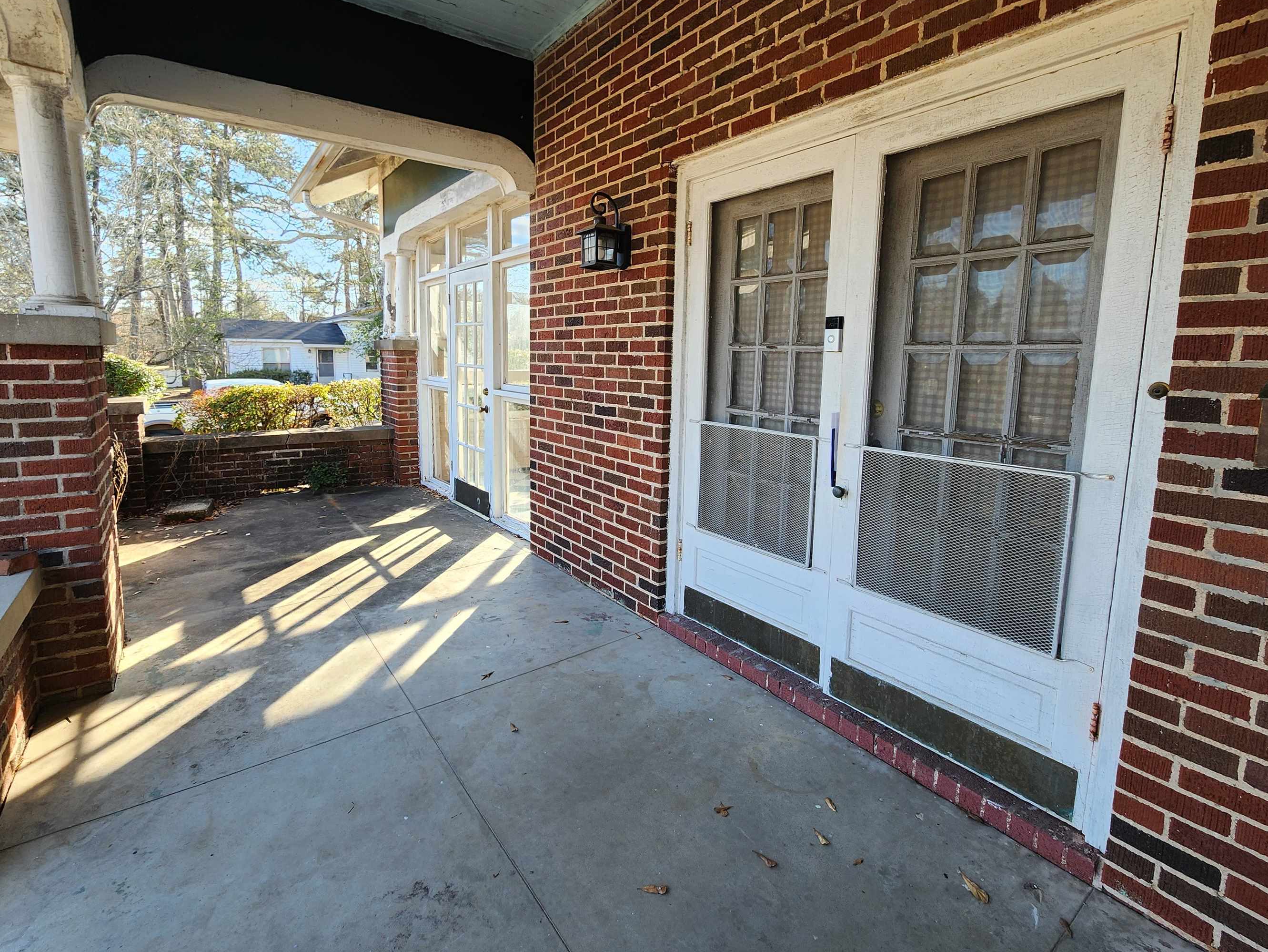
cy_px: 430
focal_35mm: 15
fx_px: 550
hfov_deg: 98.1
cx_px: 617
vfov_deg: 81.5
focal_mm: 2.2
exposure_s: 1/120
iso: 50
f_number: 2.2
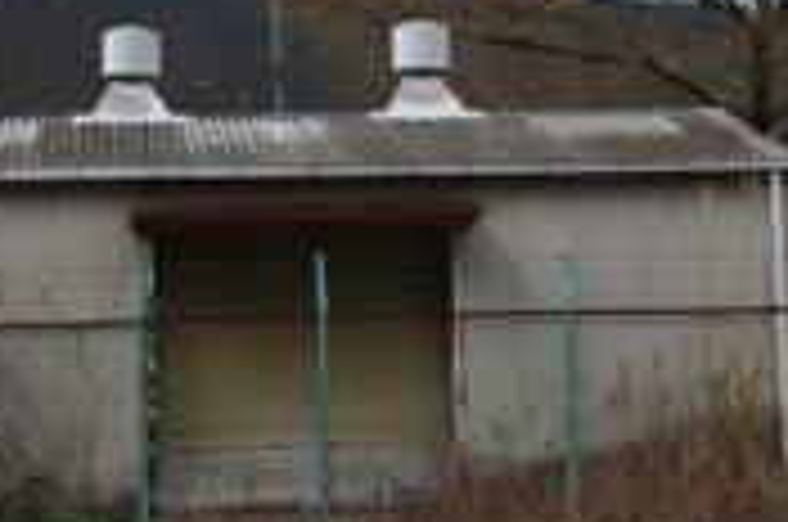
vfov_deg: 11.7
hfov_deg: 17.6
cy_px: 108
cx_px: 261
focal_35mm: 116
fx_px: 2534
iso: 100
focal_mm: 30
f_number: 6.7
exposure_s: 1/125
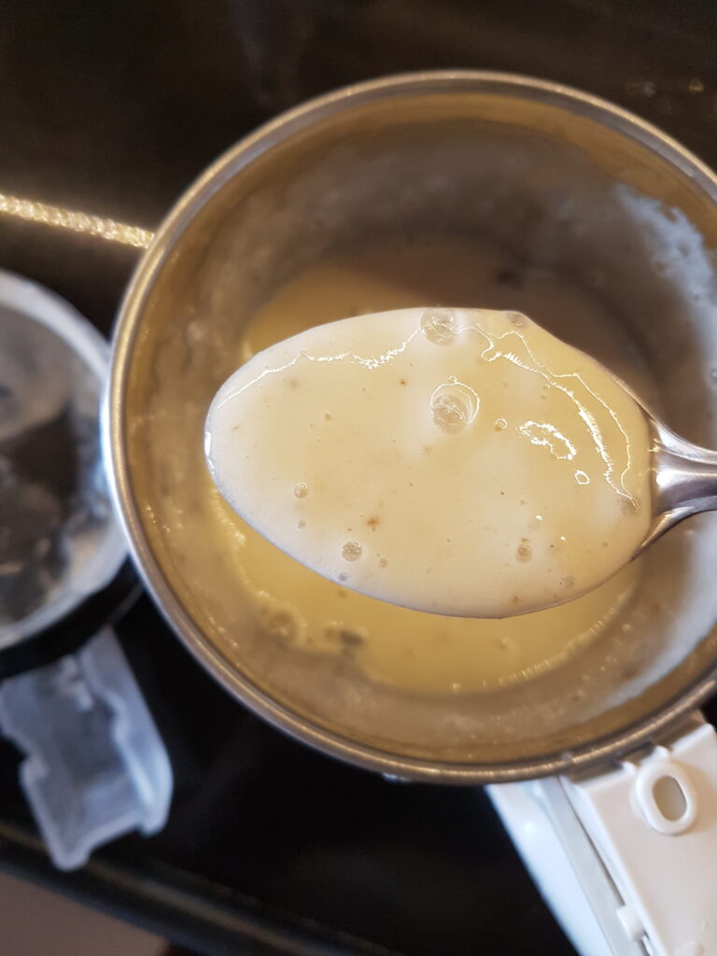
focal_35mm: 26
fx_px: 718
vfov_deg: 67.3
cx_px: 358
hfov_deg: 53.1
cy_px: 478
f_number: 1.7
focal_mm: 4.2
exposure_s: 1/50
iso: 160
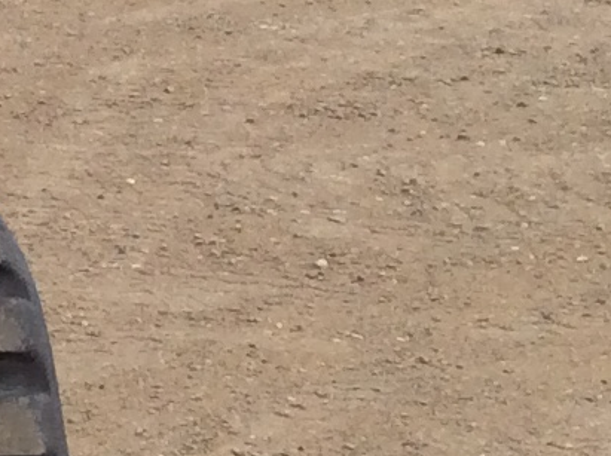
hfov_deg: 8.7
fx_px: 3560
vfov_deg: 7.3
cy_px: 104
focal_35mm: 202
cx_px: -944
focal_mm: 3.3
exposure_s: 1/841
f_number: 2.4
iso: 32
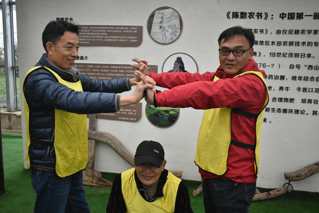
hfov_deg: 55.1
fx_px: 306
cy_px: 106
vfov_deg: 38.4
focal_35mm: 34
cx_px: 160
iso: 2200
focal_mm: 23
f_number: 3.8
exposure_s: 1/500
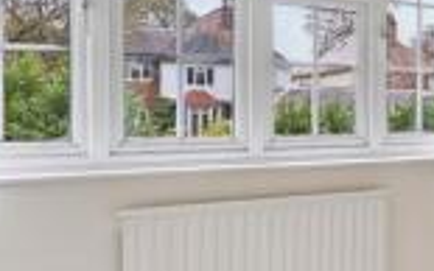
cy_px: 133
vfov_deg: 25.9
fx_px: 592
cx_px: 507
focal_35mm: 50
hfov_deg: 33.6
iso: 320
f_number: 8
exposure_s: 1/15
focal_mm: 16
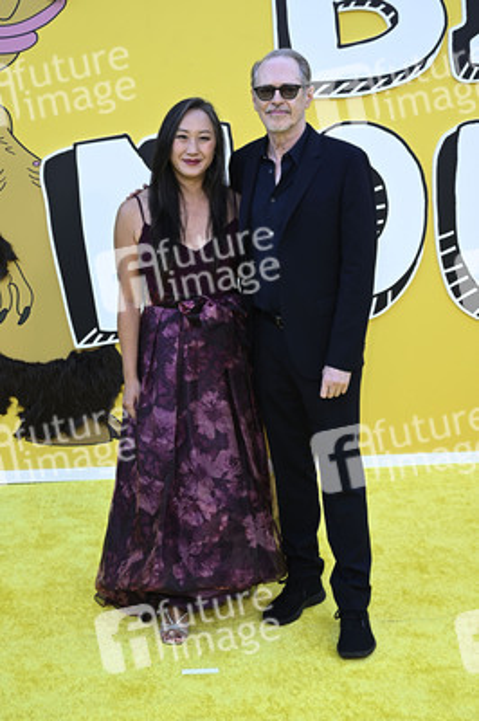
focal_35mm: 54
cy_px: 360
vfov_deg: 36.9
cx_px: 240
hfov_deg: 25.0
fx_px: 1080
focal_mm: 54
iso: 800
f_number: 6.3
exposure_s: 1/200
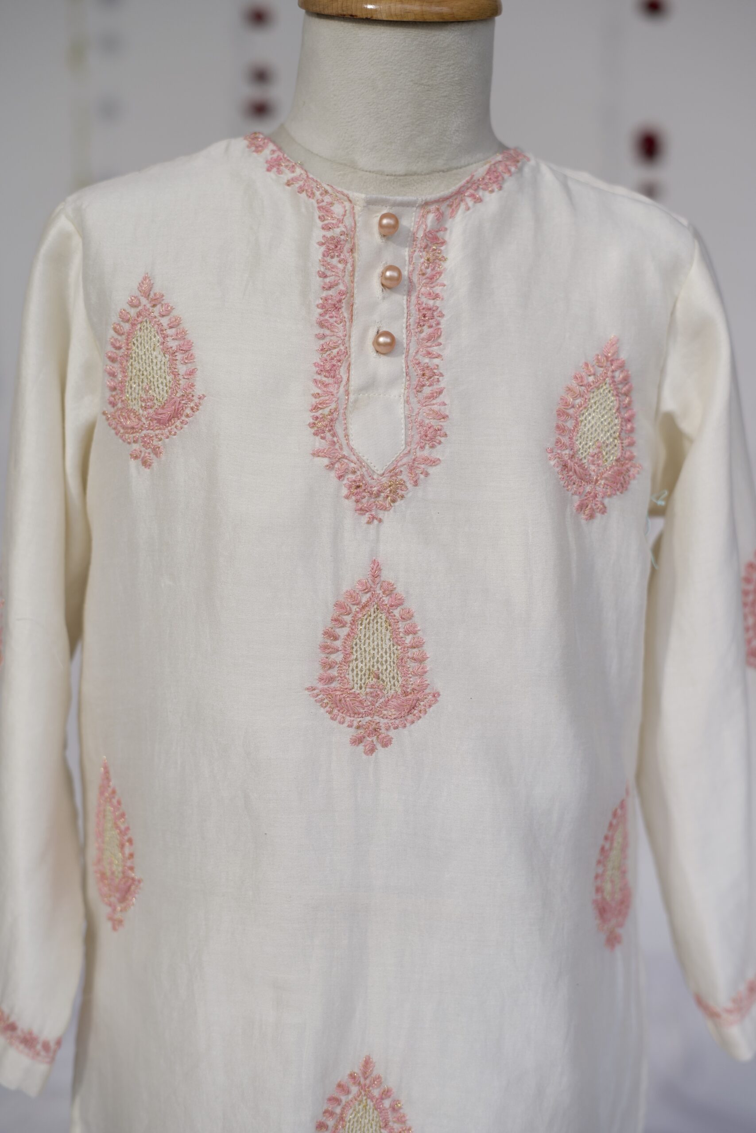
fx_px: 1575
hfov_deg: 27.0
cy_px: 566
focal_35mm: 50
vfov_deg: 39.6
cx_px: 378
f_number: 2.8
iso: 250
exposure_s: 1/250
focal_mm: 50
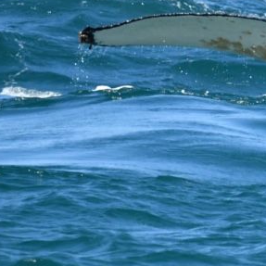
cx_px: 211
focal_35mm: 1423
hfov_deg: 1.2
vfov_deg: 1.2
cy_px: 61
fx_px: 12371
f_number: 6.3
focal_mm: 600
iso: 1800
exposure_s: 1/8000
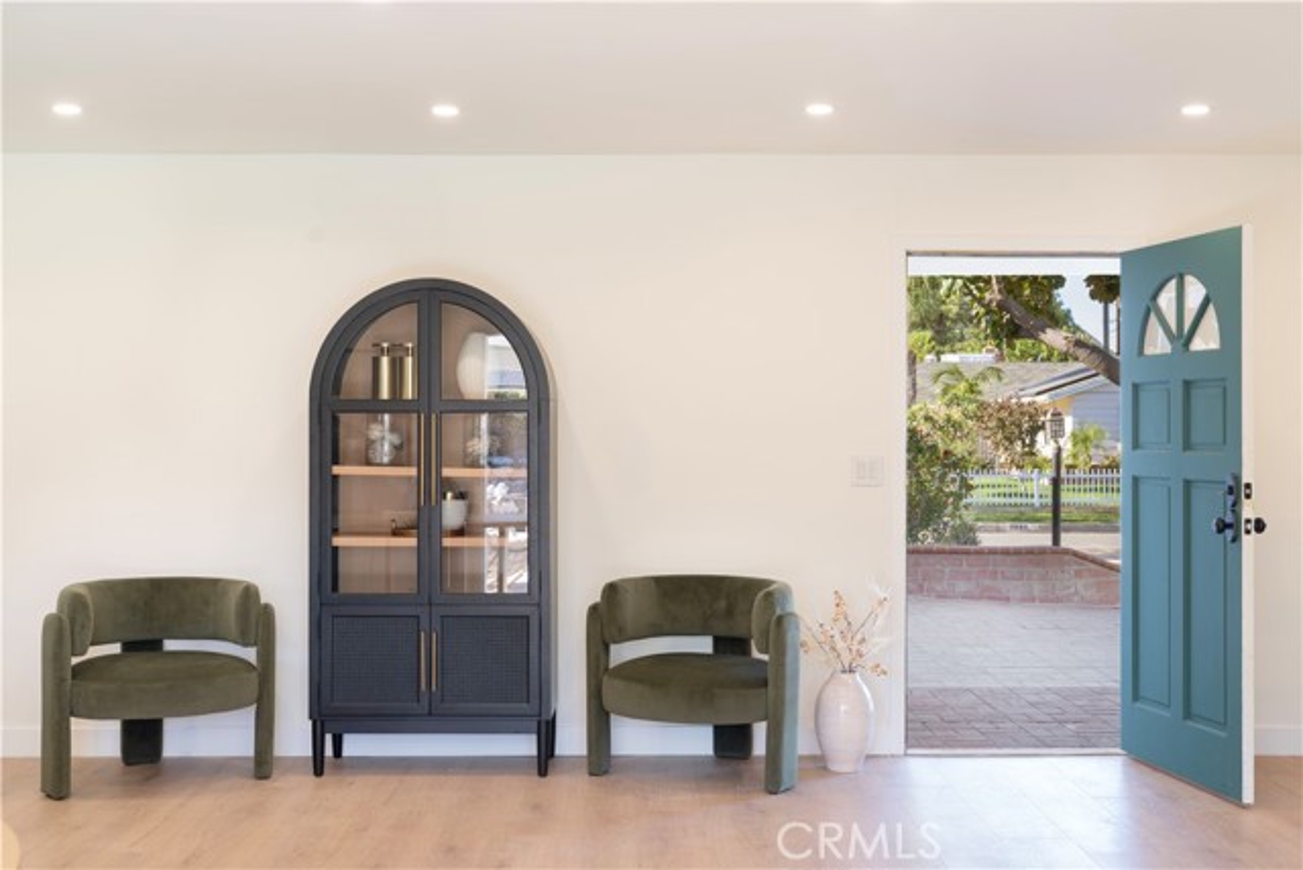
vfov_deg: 31.2
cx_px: 652
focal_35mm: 43
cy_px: 435
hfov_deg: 45.4
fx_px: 1557
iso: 125
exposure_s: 1/3
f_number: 7.1
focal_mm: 43
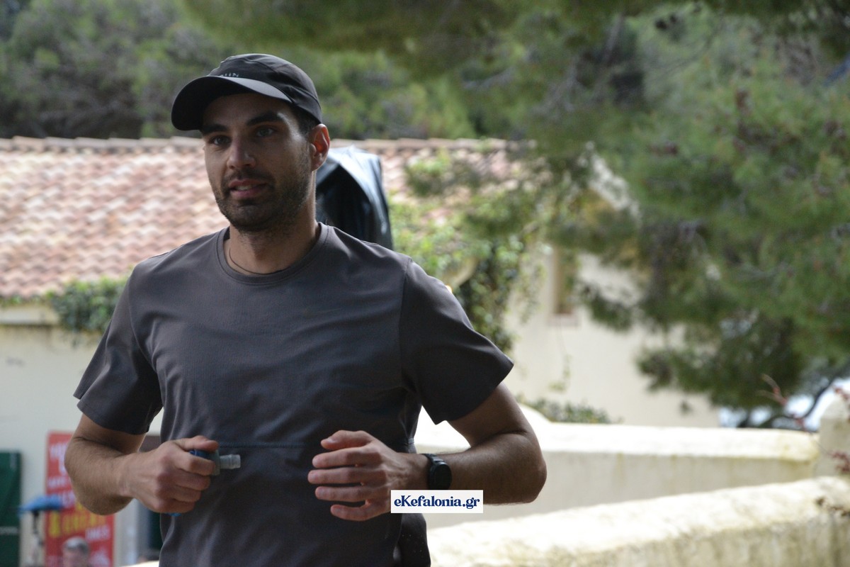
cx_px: 425
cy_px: 284
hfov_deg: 13.0
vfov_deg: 8.7
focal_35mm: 158
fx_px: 3718
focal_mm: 105
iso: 1600
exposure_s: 1/1000
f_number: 5.6
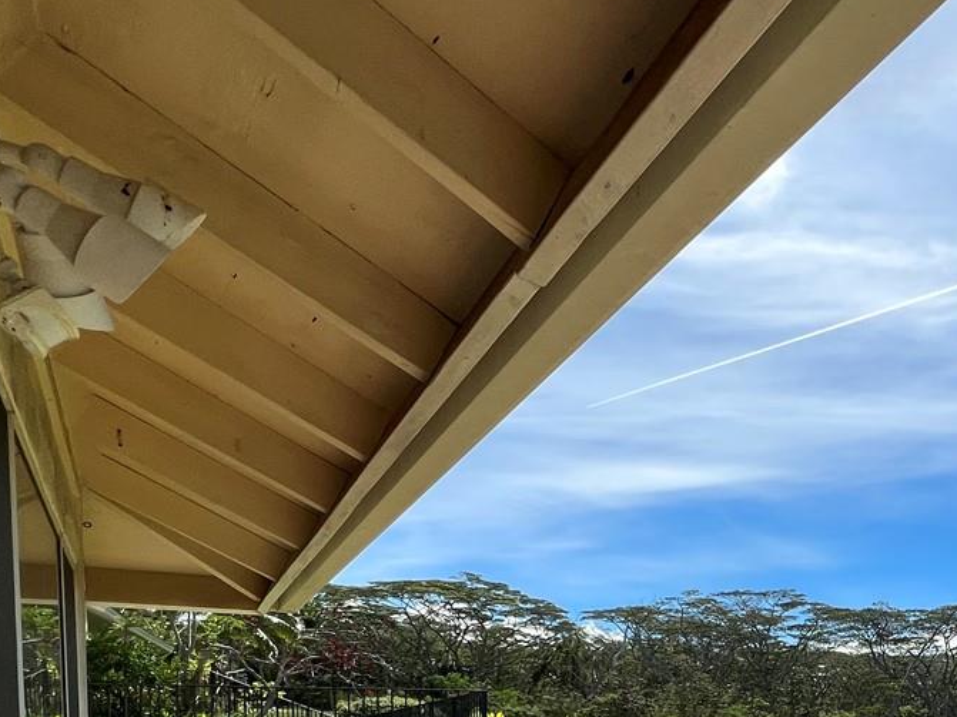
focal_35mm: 31
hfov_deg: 51.6
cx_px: 860
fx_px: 857
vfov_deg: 39.3
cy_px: 741
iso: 32
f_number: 1.8
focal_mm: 1.57
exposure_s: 1/1980
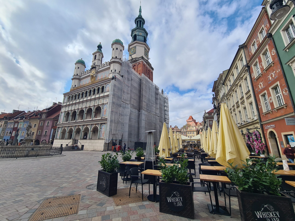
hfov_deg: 106.2
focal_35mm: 13
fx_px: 111
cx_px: 148
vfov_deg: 89.9
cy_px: 110
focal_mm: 2.2
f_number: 2.2
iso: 50
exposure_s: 1/1916
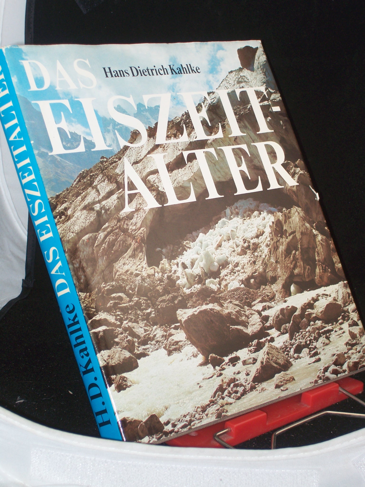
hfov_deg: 18.0
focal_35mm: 82
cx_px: 182
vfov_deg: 23.8
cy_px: 244
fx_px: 1153
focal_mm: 13.6
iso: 80
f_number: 4
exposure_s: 1/80
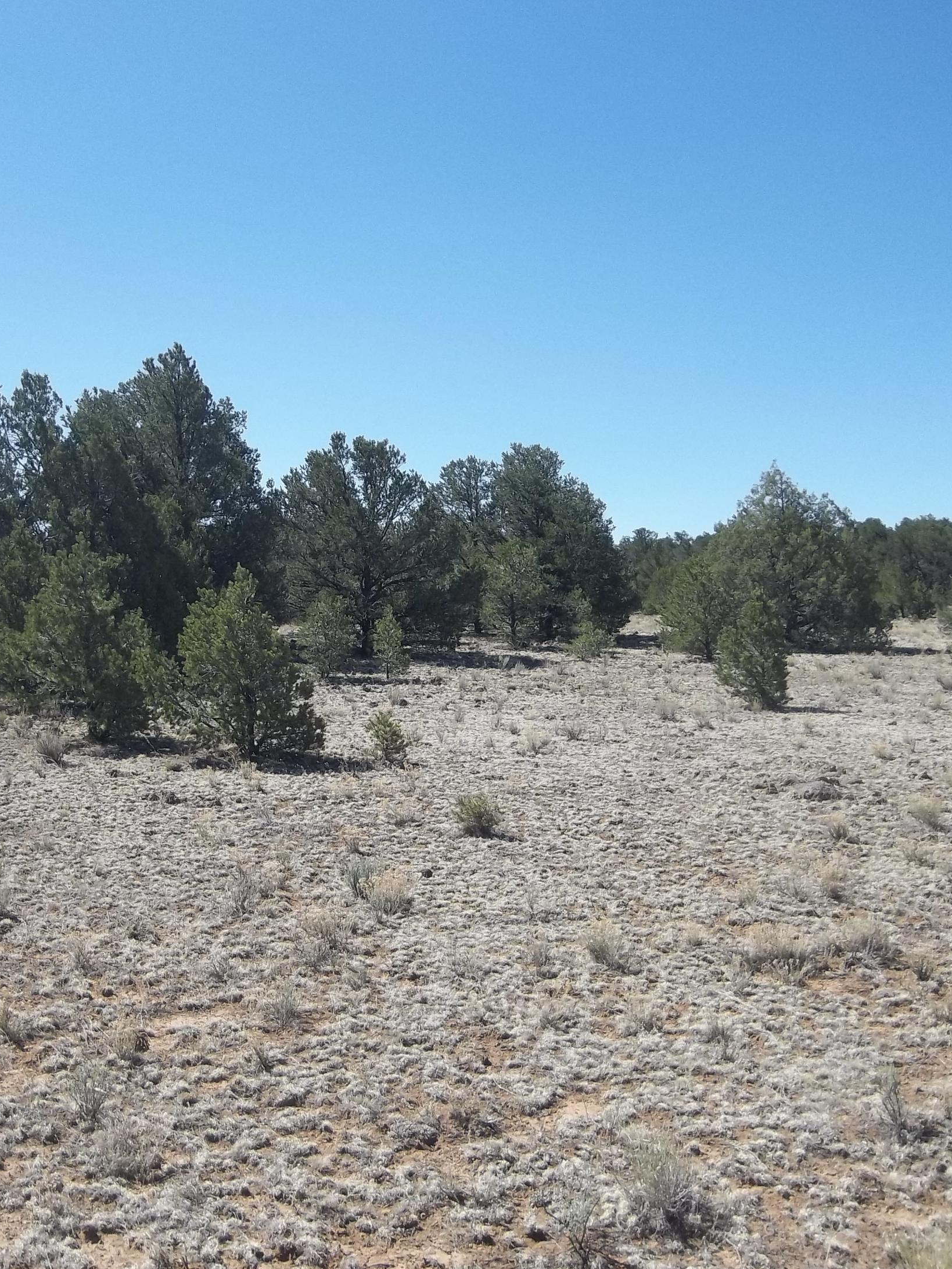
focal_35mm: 37
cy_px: 636
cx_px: 370
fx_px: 1357
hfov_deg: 38.5
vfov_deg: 50.1
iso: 80
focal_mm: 4.9
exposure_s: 1/160
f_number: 8.9
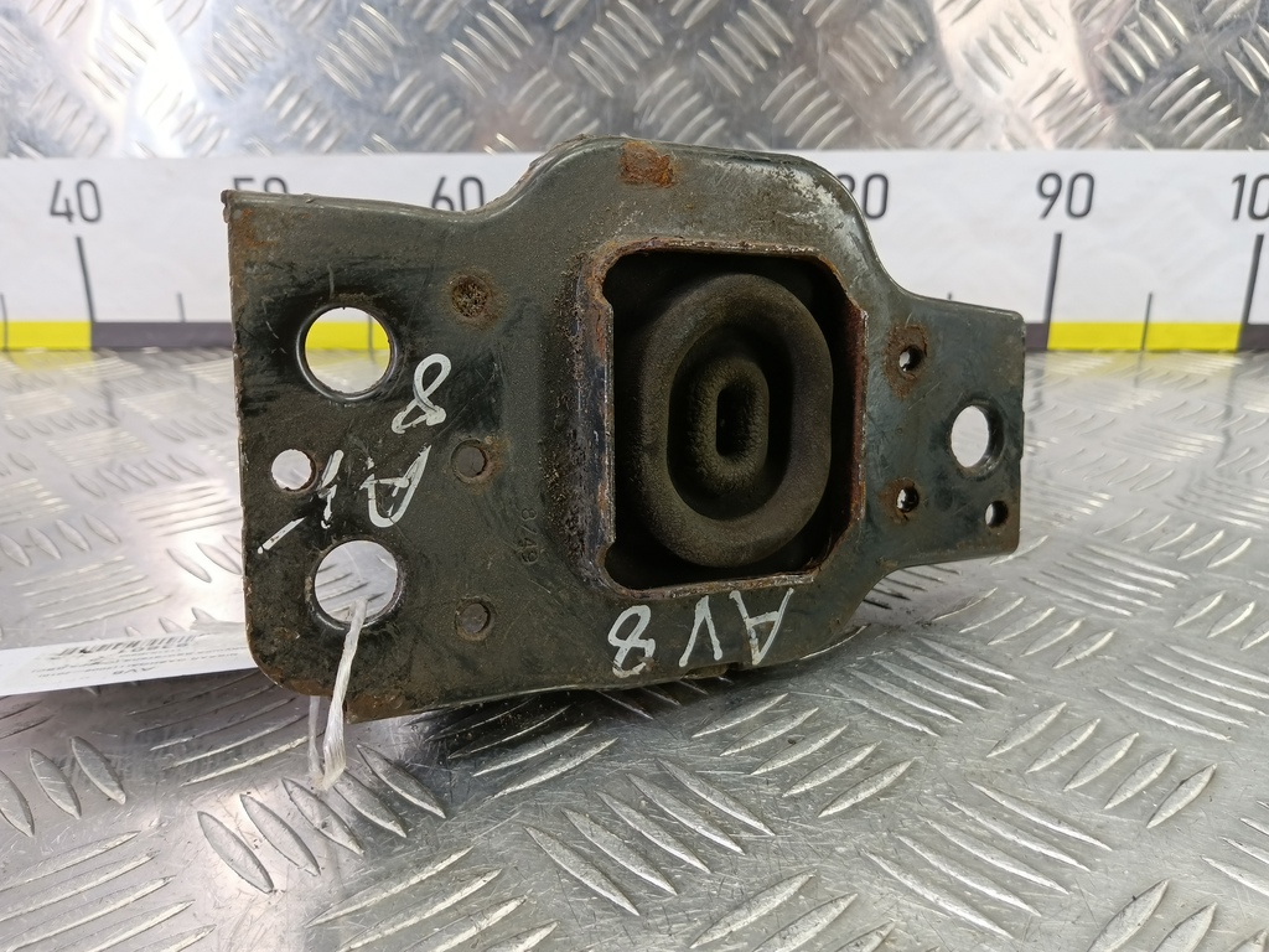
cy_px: 476
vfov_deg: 58.9
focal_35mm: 23
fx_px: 843
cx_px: 634
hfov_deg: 73.9
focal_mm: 4.11
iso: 217
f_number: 1.6
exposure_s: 1/50
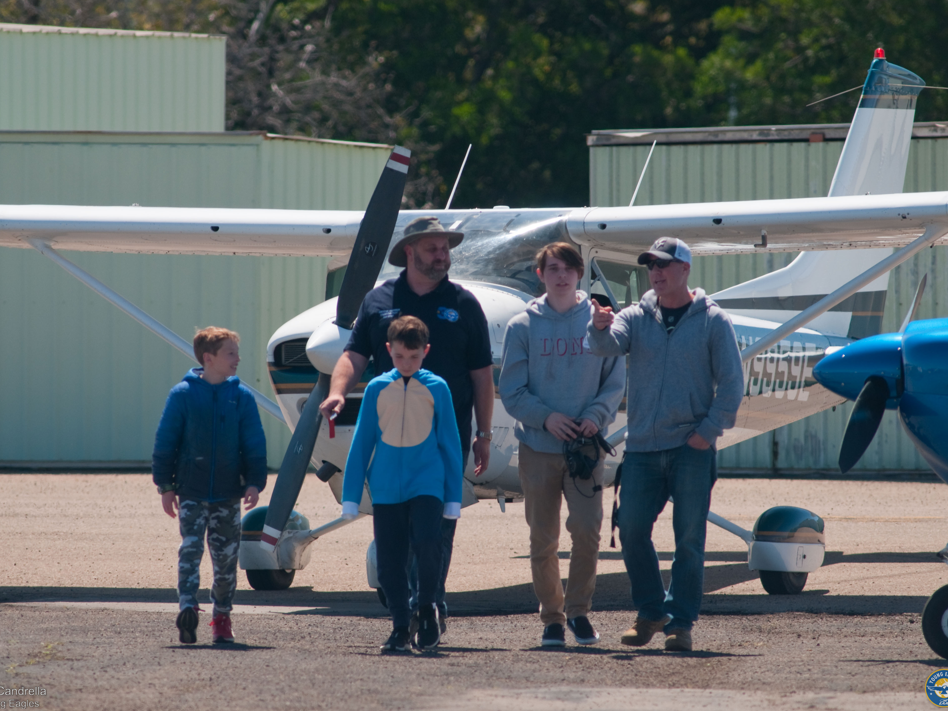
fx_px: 13391
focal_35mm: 489
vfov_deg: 3.0
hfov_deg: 4.1
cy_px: 355
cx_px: 431
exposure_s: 1/400
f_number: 6.3
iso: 100
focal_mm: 300
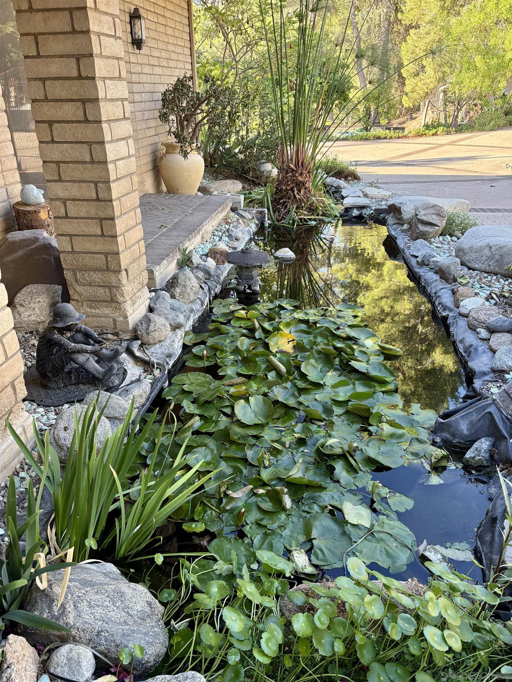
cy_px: 341
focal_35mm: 26
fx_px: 513
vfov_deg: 67.3
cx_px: 256
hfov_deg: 53.1
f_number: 1.6
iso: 125
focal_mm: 5.96
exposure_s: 1/223
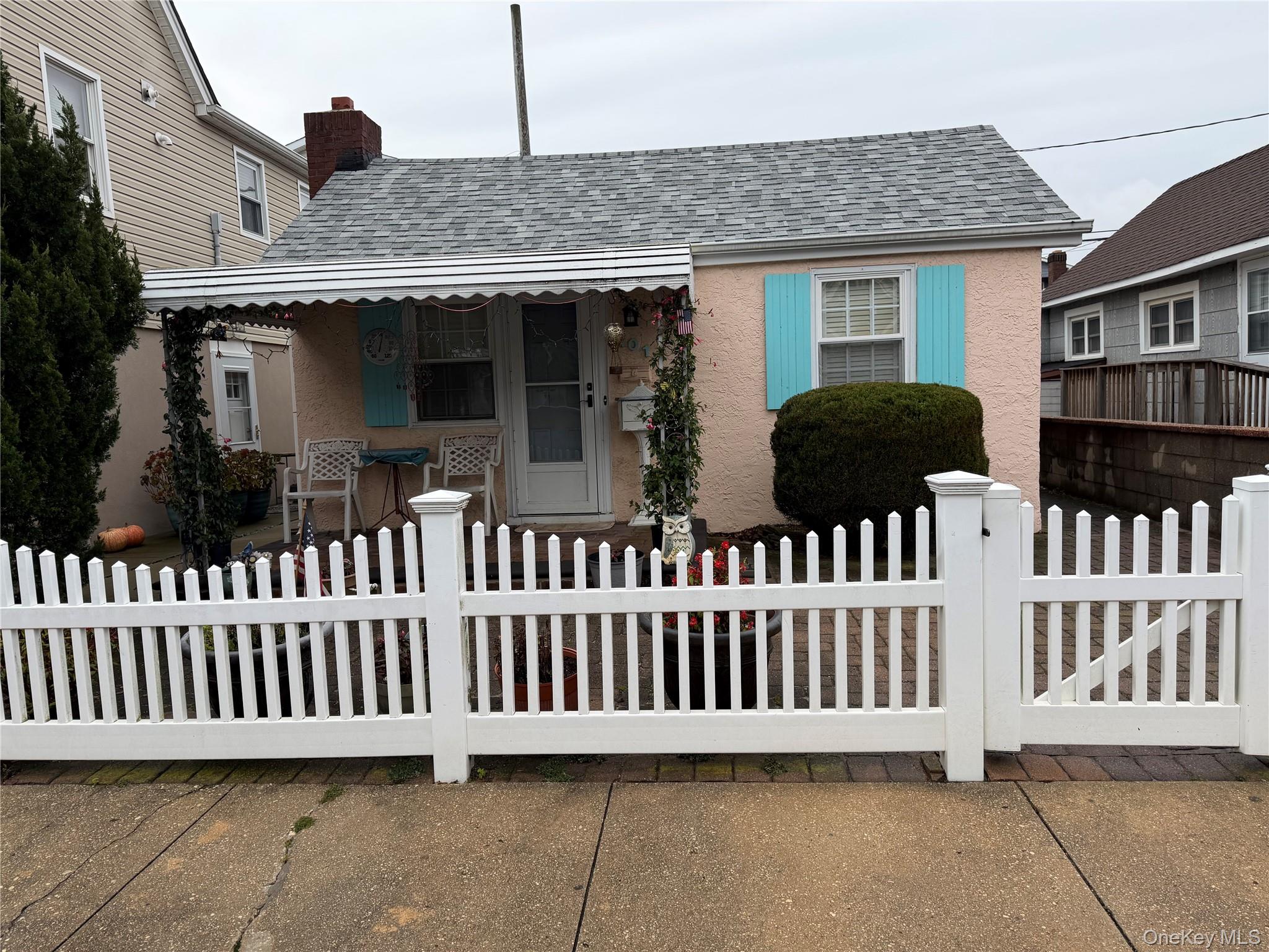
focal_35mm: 24
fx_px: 880
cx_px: 634
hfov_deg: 71.6
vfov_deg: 56.8
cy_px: 476
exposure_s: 1/1855
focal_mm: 6.76
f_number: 1.78
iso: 80
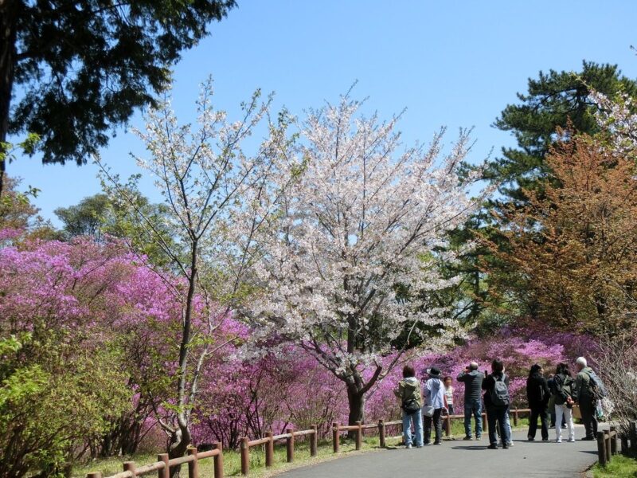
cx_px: 318
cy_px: 239
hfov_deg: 36.8
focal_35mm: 52
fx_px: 957
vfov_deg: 28.0
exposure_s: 1/500
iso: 80
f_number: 4.7
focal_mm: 9.3
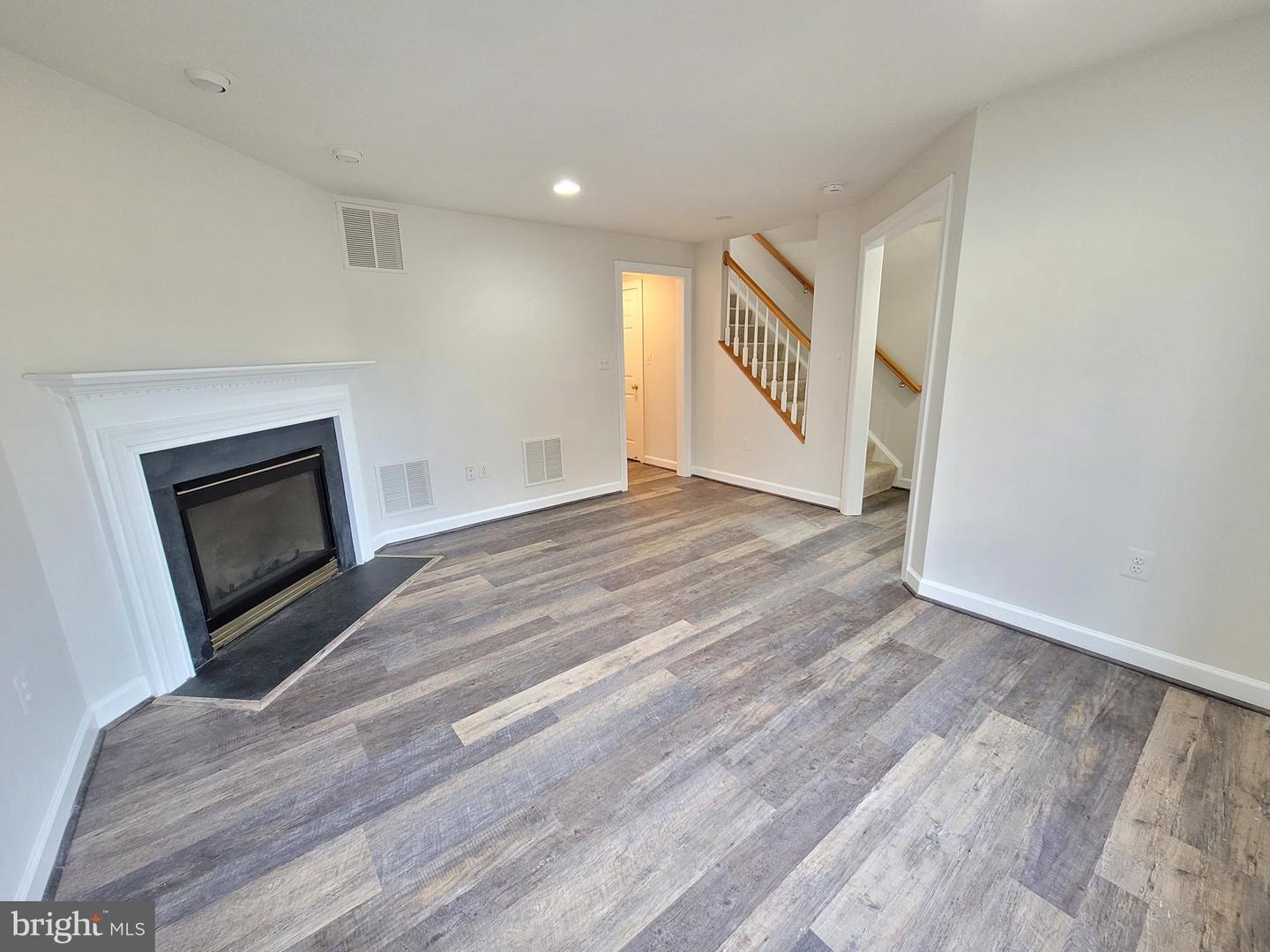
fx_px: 477
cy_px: 476
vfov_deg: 89.9
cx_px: 635
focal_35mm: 13
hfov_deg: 106.2
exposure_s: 1/30
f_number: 2.2
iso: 320
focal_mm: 2.2
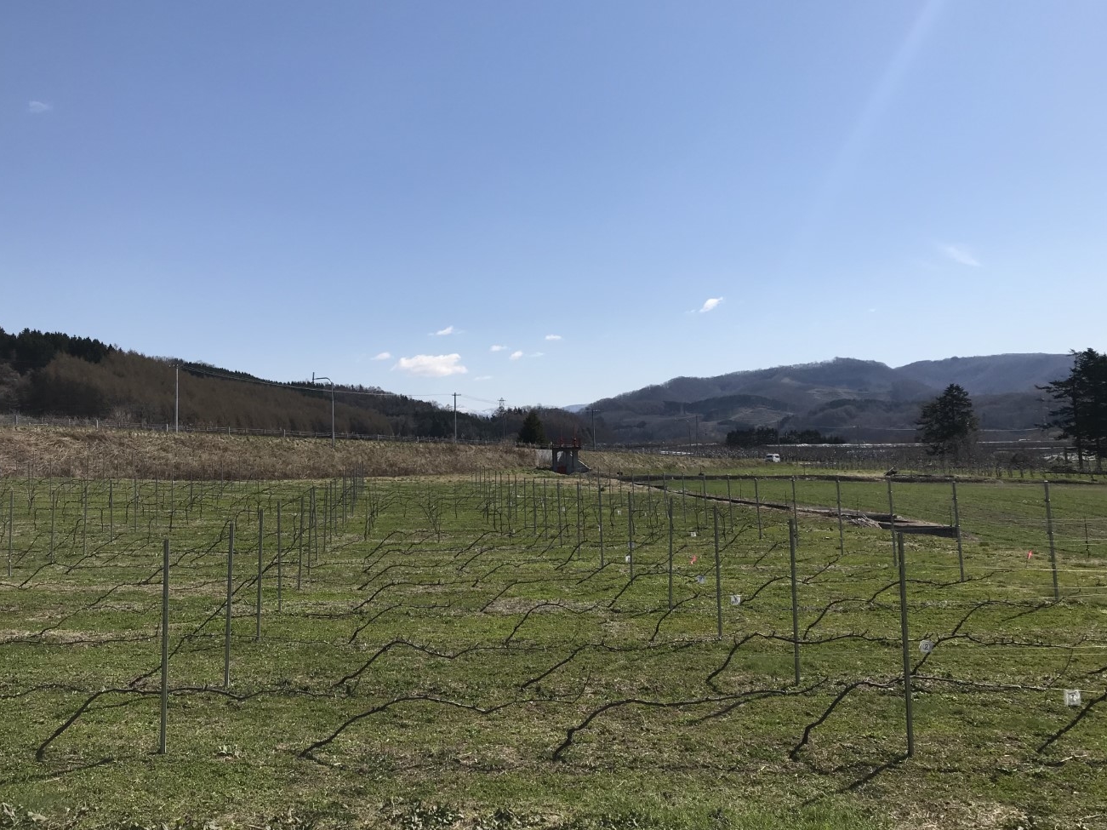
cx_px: 522
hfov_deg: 58.3
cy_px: 392
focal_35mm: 31
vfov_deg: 45.4
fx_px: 991
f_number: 1.8
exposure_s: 1/4367
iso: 20
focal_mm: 4
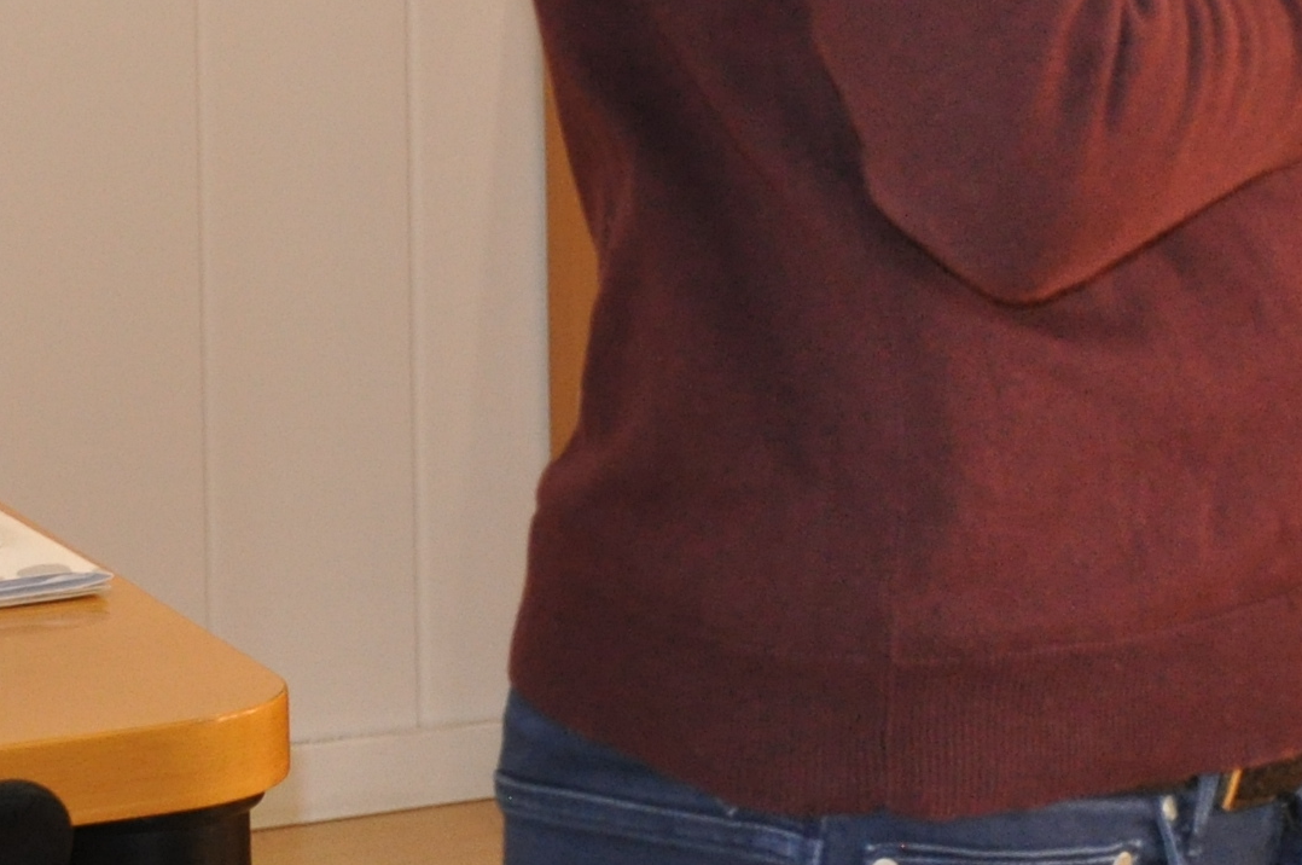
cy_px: -178
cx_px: 1850
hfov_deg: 11.1
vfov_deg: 7.6
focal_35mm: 179
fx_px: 6466
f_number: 4.2
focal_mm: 30
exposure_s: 1/80
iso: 800
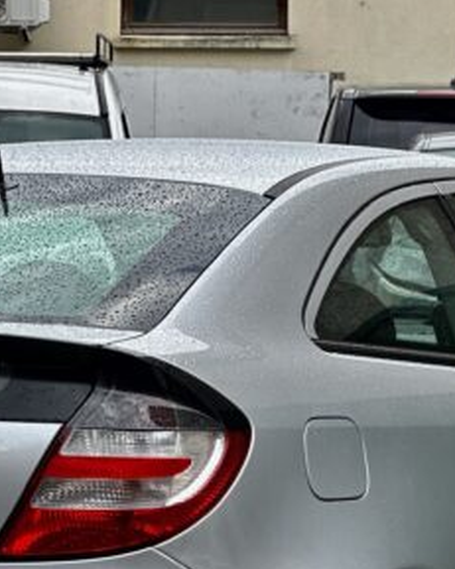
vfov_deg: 9.2
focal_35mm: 208
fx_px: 3503
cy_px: 539
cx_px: 197
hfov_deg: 7.4
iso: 20
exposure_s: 1/121
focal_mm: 9
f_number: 2.8
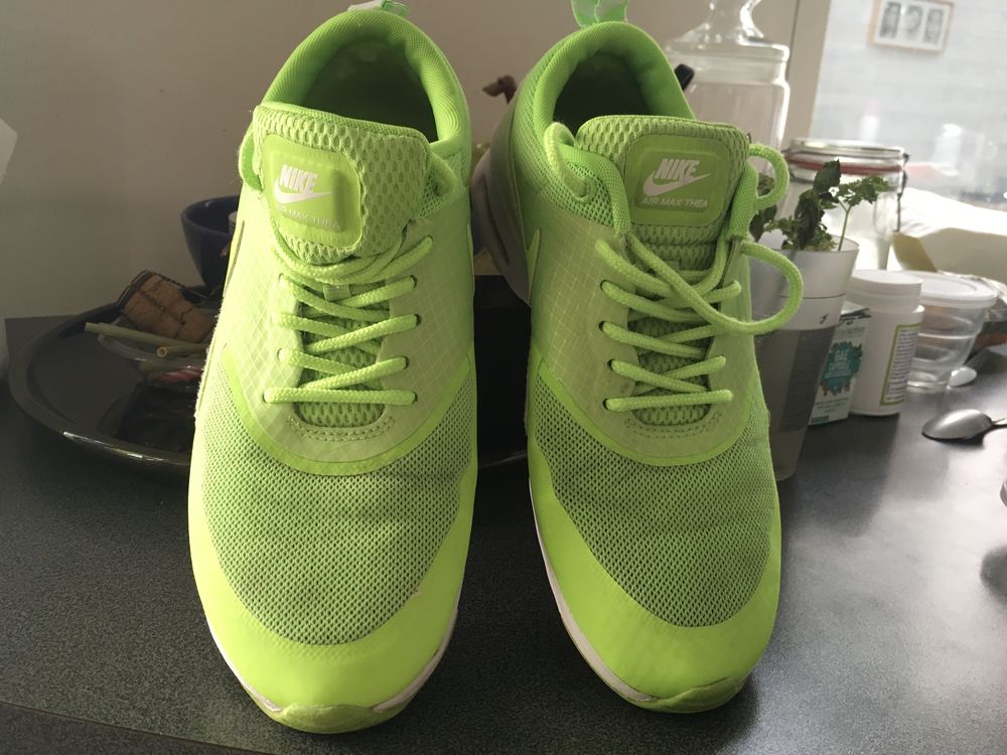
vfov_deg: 48.2
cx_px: 504
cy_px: 378
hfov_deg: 61.7
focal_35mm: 29
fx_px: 844
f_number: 2.2
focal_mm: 4.15
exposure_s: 1/33
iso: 50
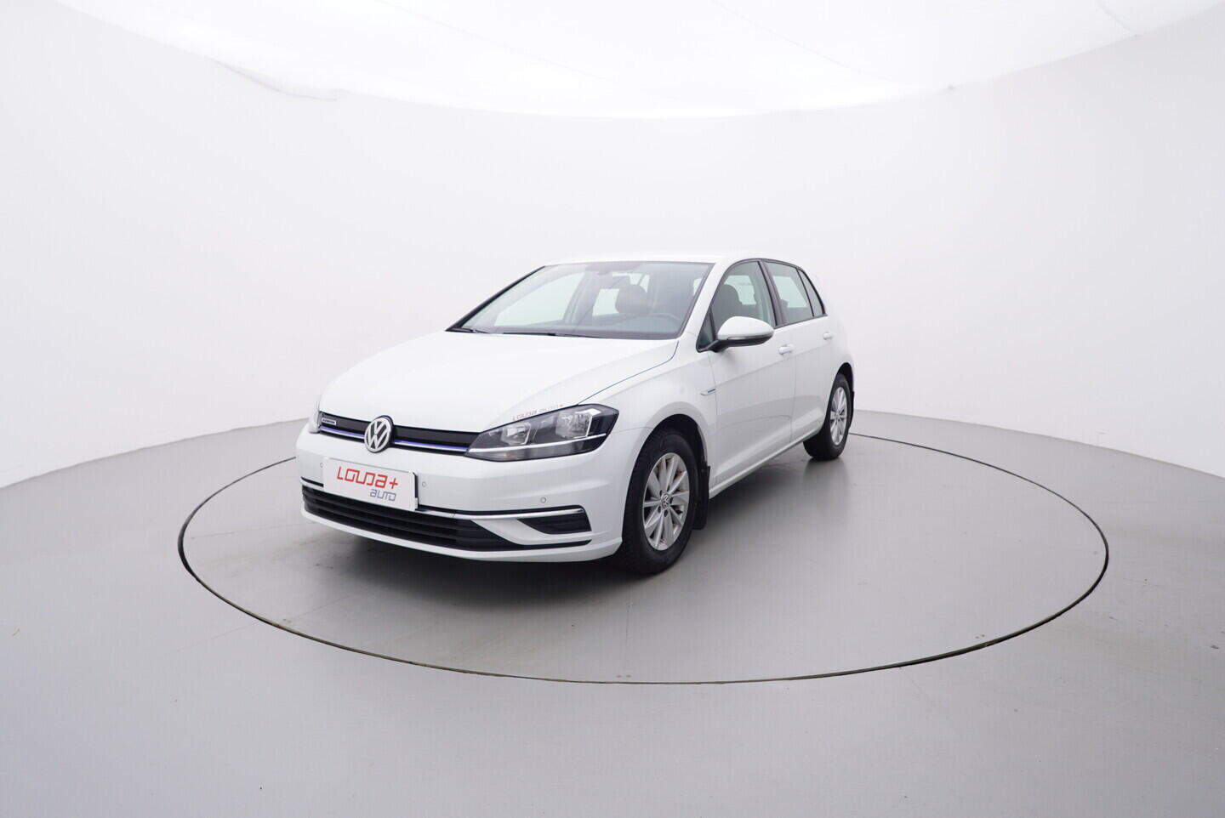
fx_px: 766
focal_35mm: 22
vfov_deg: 56.2
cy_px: 409
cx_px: 612
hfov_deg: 77.3
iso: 200
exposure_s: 1/80
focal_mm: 15
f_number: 5
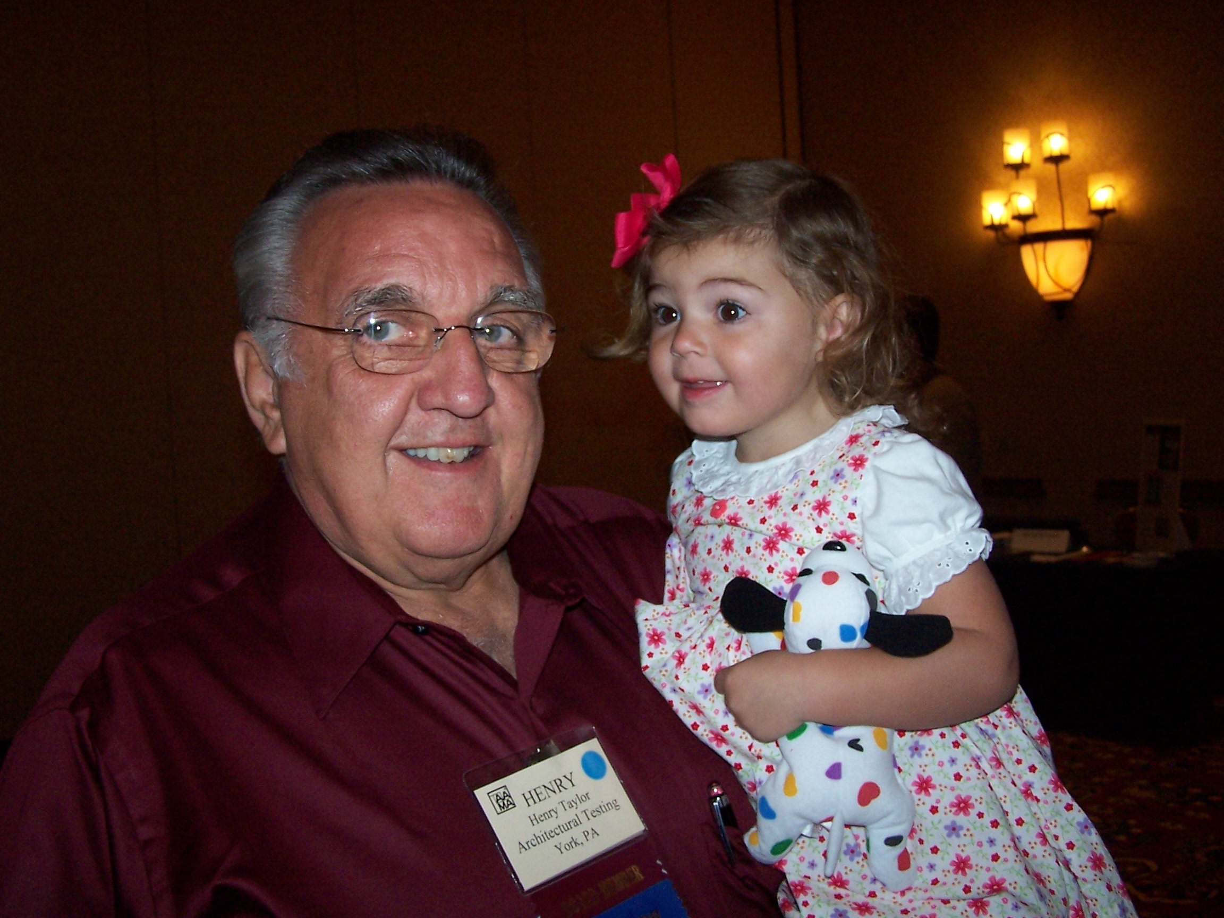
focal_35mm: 40
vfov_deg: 36.0
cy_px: 459
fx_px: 1414
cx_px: 612
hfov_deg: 46.8
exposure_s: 1/60
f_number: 2.8
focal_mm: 6.7
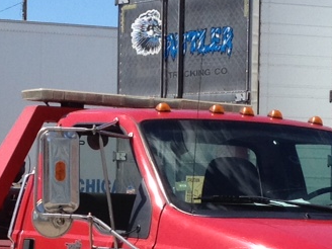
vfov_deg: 8.5
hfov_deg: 11.3
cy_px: 224
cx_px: 48
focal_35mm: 174
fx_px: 1669
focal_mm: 4.28
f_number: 2.4
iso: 64
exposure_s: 1/1577
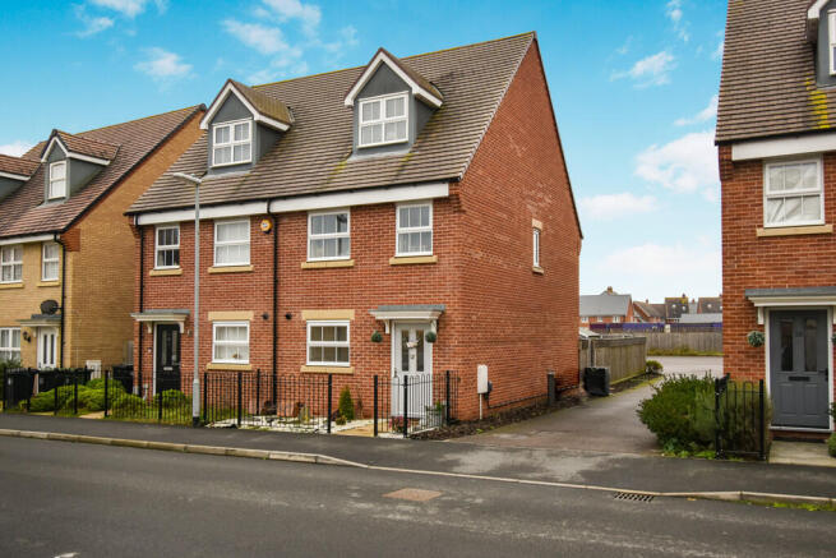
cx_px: 418
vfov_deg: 43.6
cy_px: 279
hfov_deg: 61.9
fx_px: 697
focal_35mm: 30
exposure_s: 1/250
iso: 320
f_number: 5.6
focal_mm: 20
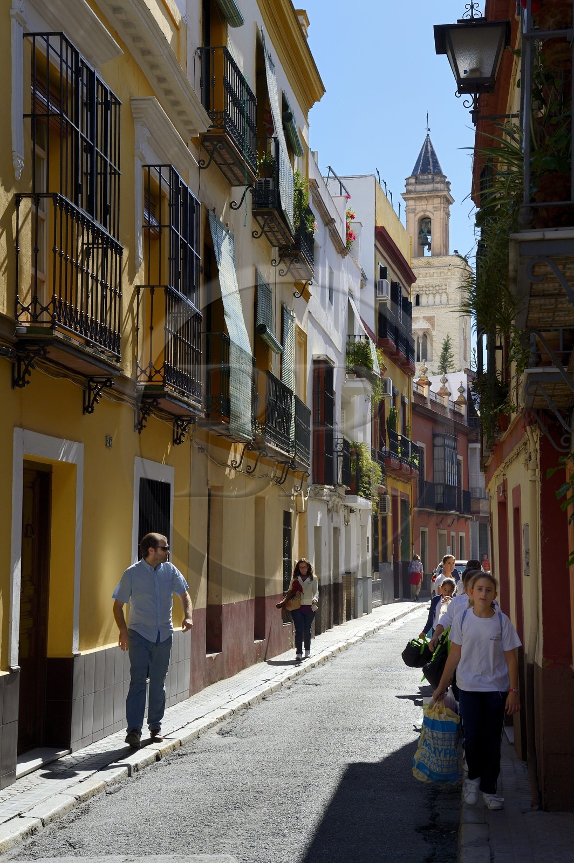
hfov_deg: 21.9
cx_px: 287
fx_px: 1485
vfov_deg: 32.4
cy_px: 432
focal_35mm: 62
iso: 200
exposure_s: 1/250
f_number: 11
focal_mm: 62
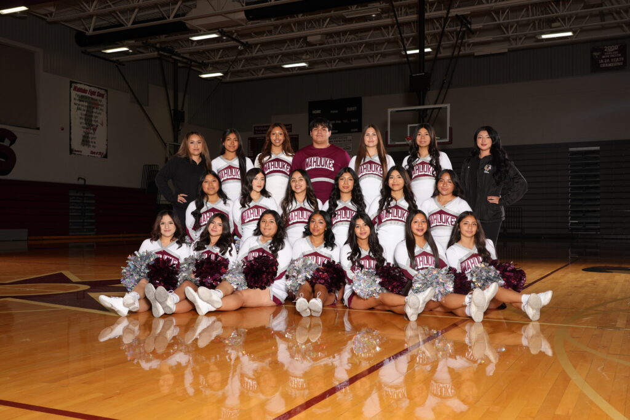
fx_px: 630
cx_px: 315
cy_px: 210
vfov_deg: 36.9
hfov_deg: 53.1
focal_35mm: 36
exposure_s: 1/125
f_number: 8
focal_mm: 36
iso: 200
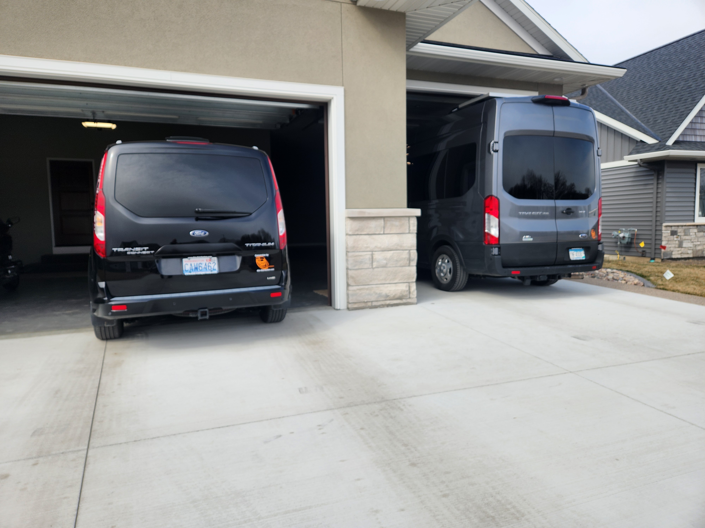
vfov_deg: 58.9
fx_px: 468
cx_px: 352
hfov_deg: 73.9
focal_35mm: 23
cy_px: 264
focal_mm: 5.4
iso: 20
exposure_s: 1/1002
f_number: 1.8
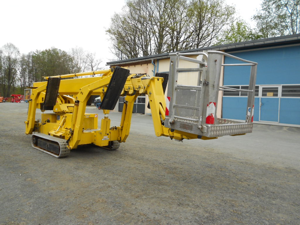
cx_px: 150
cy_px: 112
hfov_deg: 61.7
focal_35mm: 29
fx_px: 251
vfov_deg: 48.2
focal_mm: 5.1
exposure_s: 1/250
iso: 80
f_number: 3.4
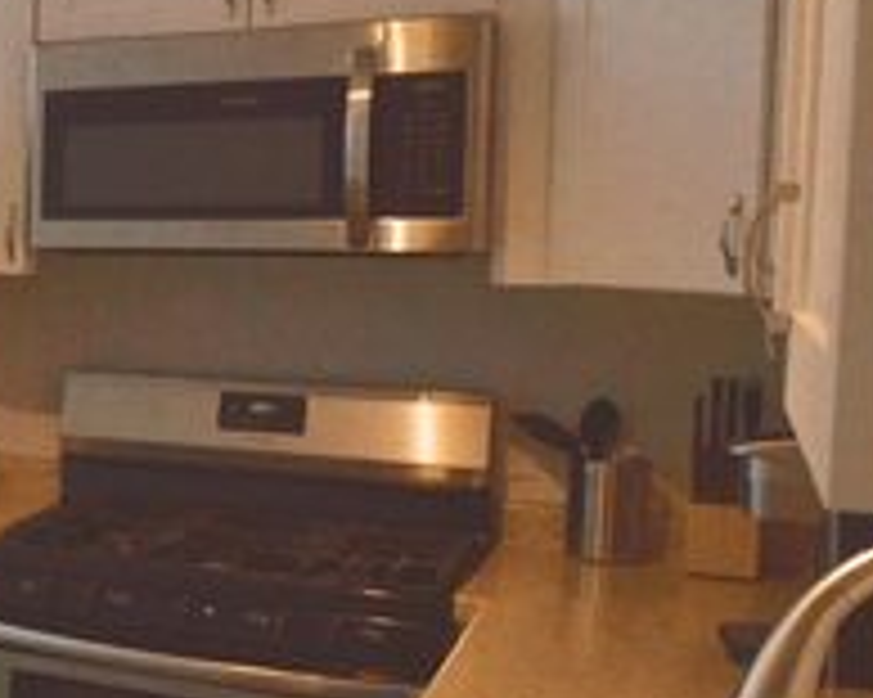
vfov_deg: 26.2
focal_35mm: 58
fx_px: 1498
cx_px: -716
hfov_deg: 21.1
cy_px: 338
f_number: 5.6
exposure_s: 1/125
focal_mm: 10
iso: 400
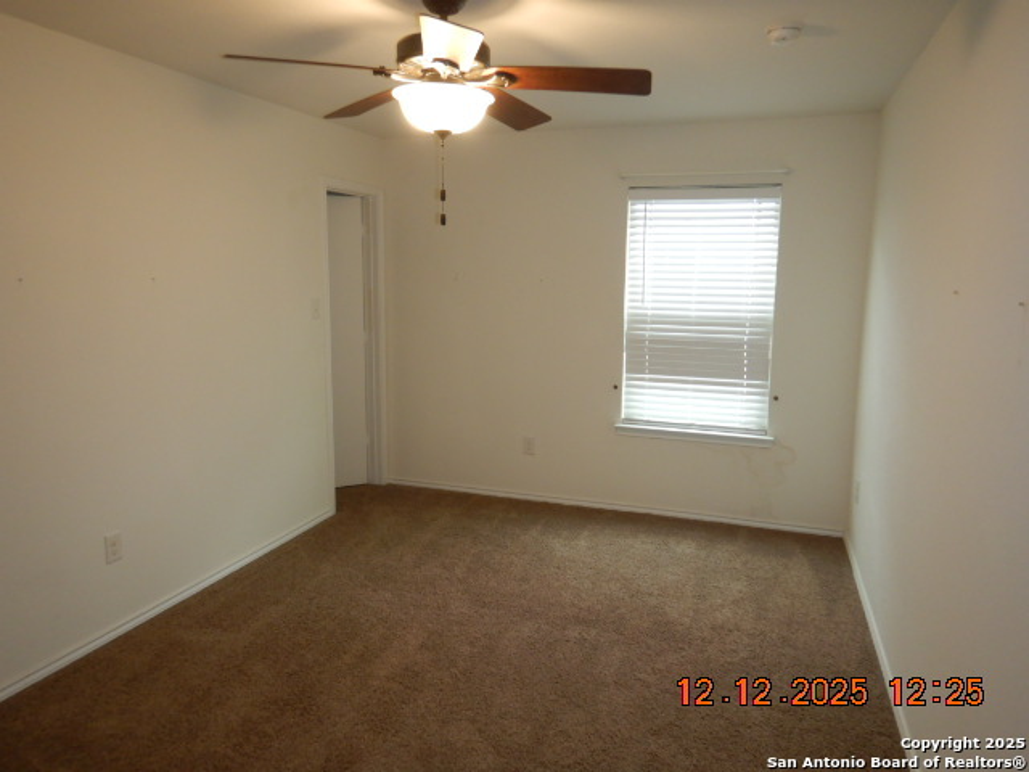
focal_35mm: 24
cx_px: 514
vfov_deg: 56.8
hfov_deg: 71.6
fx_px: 713
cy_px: 386
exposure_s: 1/30
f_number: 2.8
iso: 200
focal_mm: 4.3
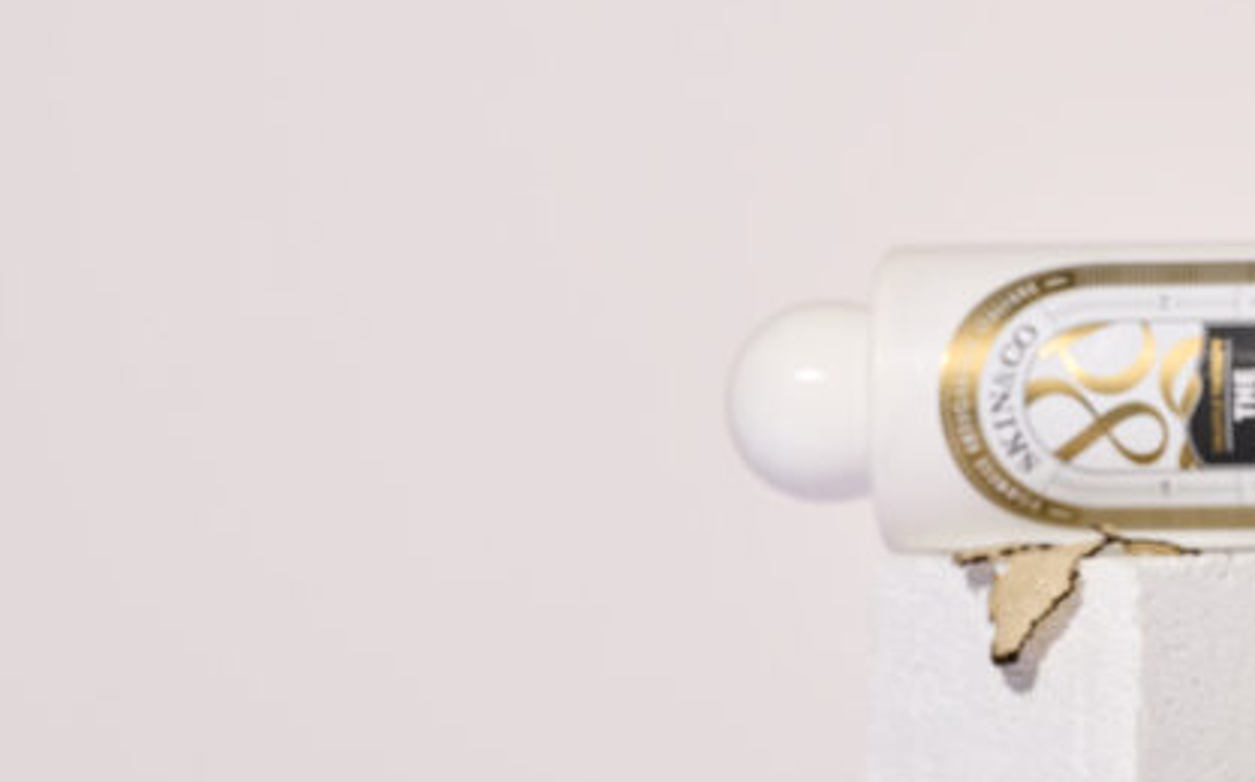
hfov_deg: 7.9
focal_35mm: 263
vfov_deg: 5.0
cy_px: 453
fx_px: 8989
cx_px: 1276
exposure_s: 1/160
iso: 64
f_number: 7.1
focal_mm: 105
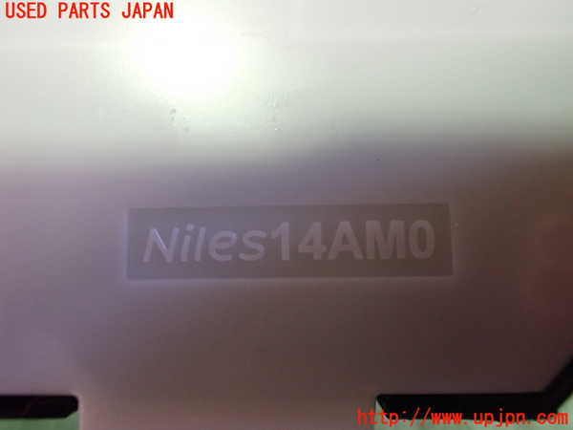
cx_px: 286
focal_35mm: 30
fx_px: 497
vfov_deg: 46.8
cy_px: 215
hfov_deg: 60.0
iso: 800
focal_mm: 5.4
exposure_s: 1/100
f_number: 2.3
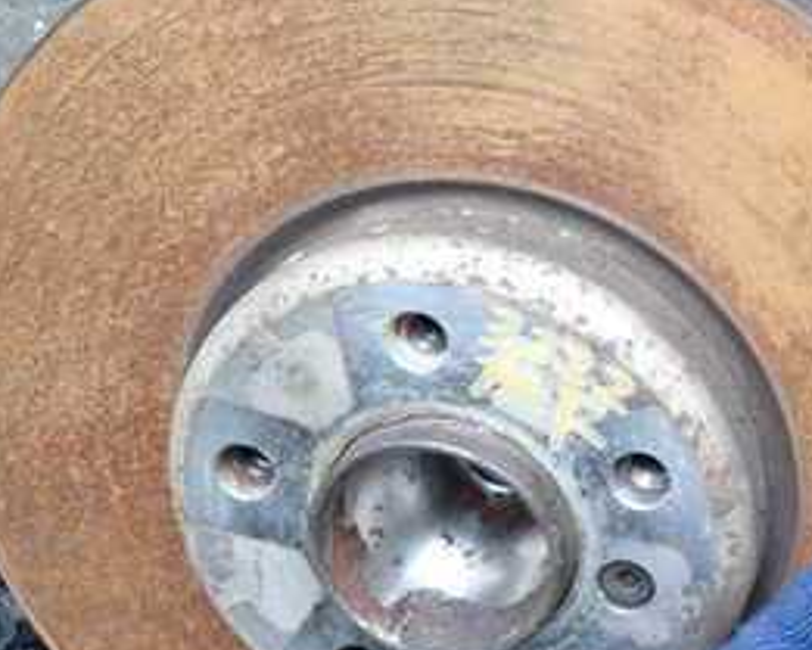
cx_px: 868
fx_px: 1346
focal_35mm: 56
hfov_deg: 30.4
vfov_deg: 27.1
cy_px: 239
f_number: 2
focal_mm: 4.5
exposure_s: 1/80
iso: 100
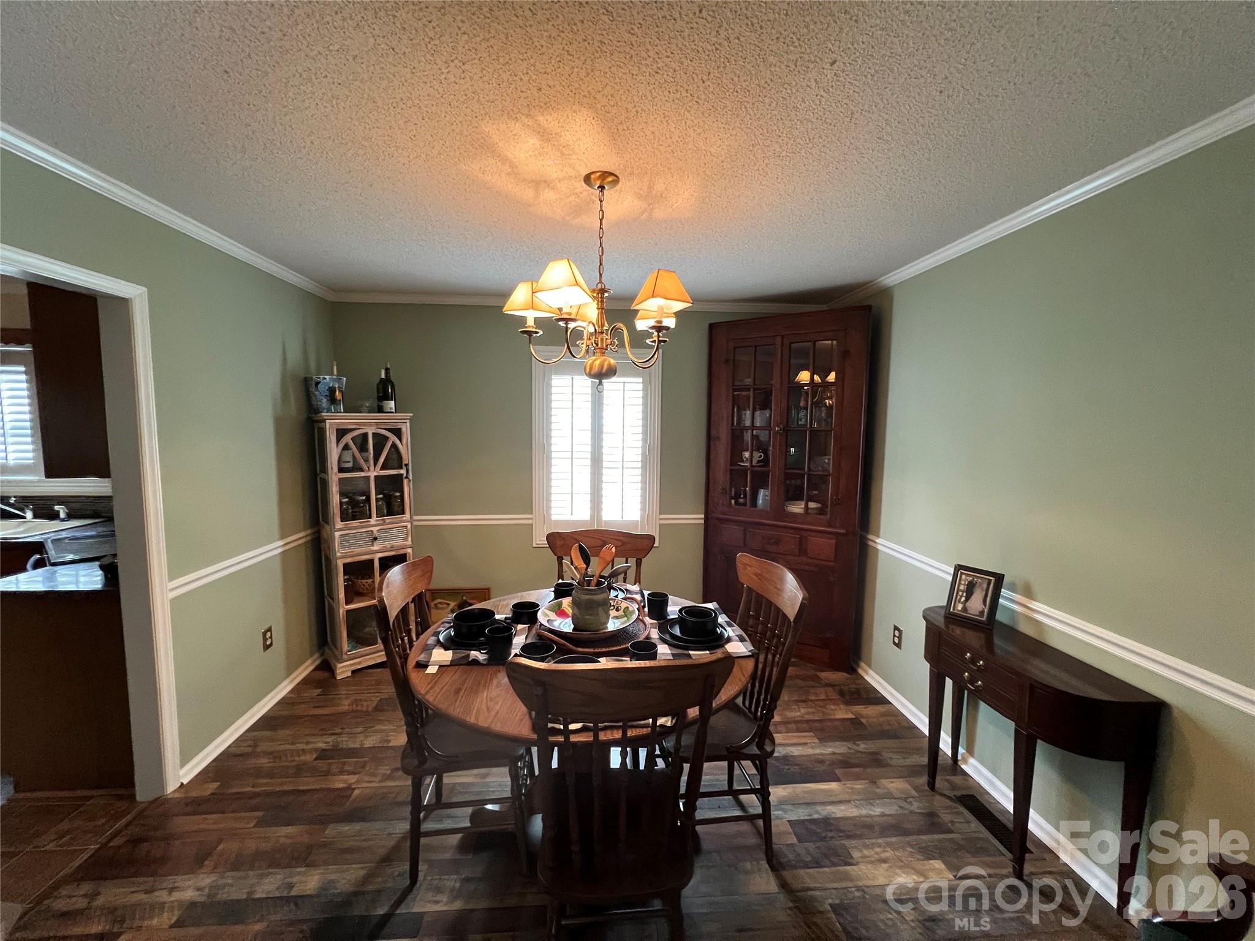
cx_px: 628
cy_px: 470
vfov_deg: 89.9
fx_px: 471
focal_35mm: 13
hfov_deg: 106.2
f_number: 1.8
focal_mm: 1.57
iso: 500
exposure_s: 1/60
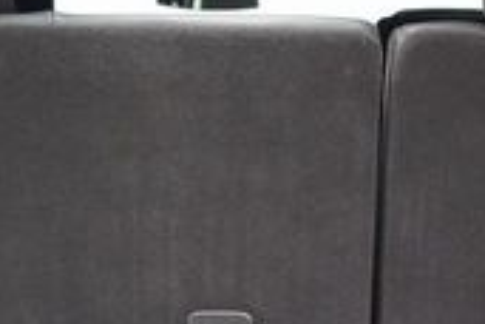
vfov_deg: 10.1
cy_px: 271
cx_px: 224
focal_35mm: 135
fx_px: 1819
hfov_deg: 15.2
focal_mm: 24
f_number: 2.8
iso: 1600
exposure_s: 1/15
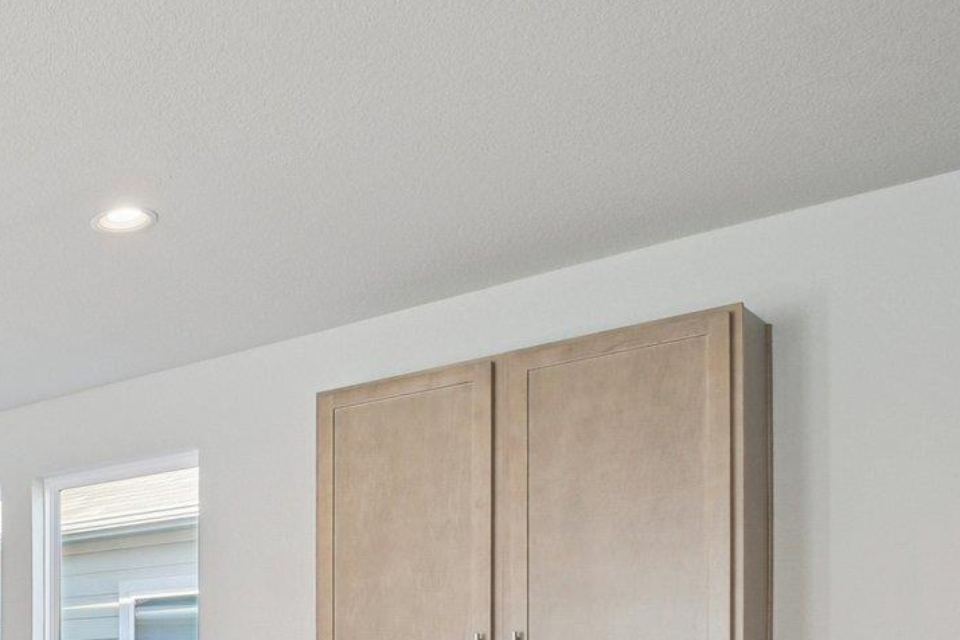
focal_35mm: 43
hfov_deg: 36.2
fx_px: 1147
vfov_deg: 28.7
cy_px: 674
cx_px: -168
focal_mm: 10
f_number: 8
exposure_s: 1/10
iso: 400
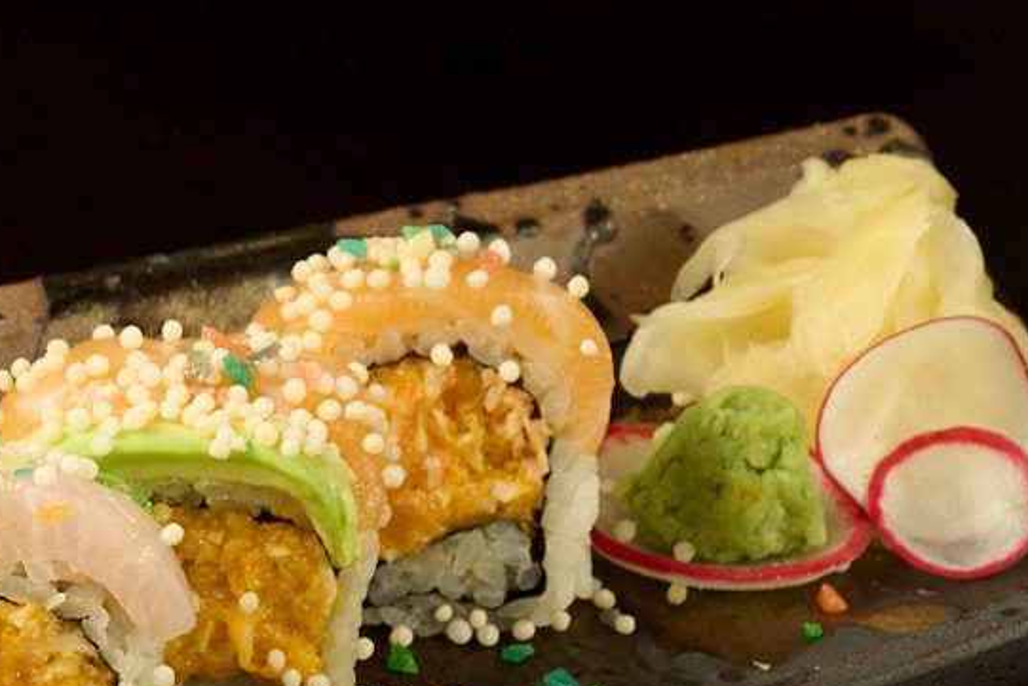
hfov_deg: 10.3
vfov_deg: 7.1
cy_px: 672
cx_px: -454
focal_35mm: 193
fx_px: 5512
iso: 1250
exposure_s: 1/25
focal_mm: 51
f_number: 13
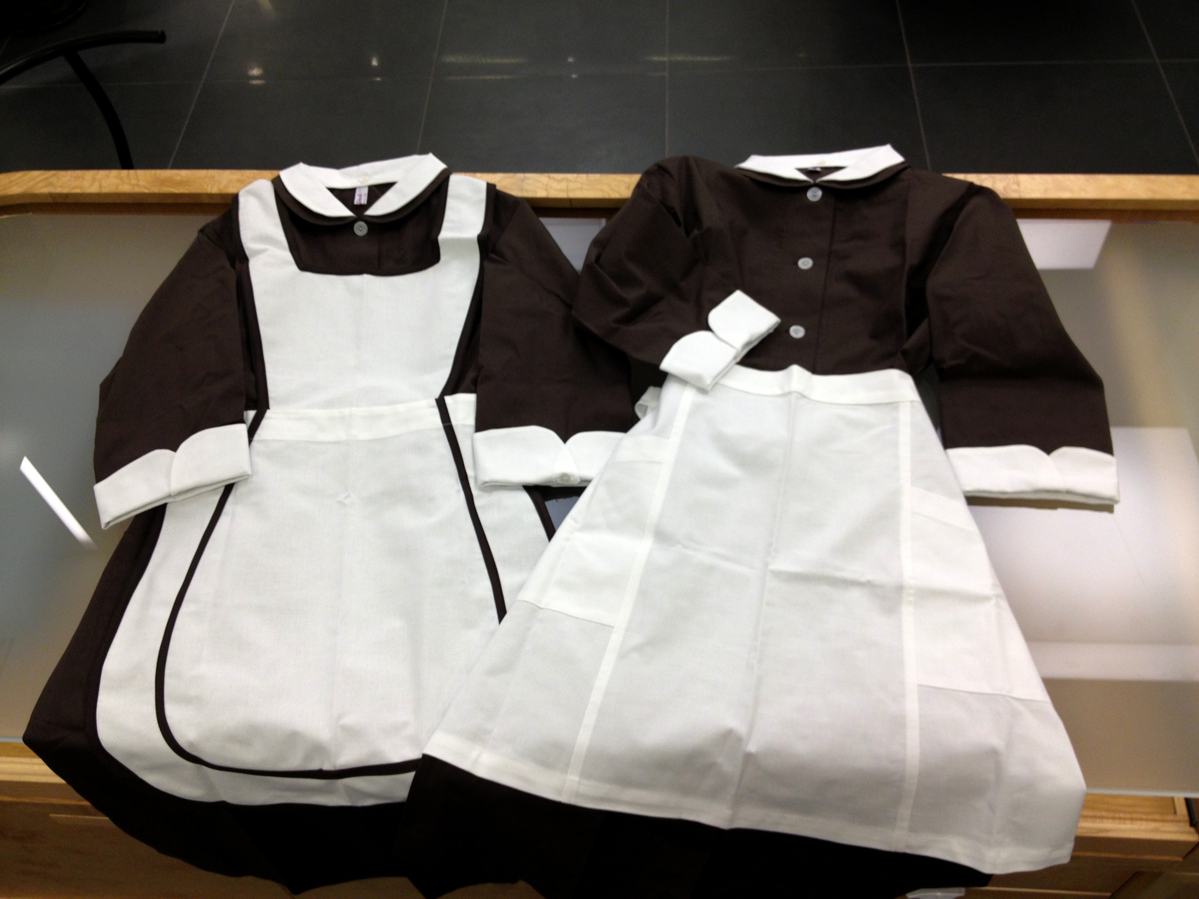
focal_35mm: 35
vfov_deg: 40.7
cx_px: 600
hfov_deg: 52.6
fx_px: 1212
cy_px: 450
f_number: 2.4
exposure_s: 1/50
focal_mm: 4.28
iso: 64
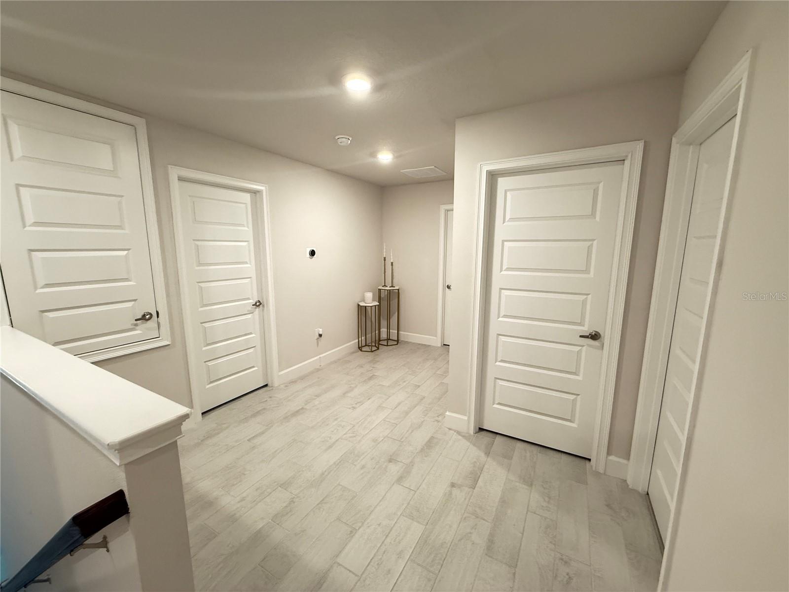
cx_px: 394
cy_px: 296
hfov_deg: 102.1
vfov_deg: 85.7
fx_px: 319
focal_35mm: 14
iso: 500
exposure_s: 1/60
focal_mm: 2.22
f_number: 2.2
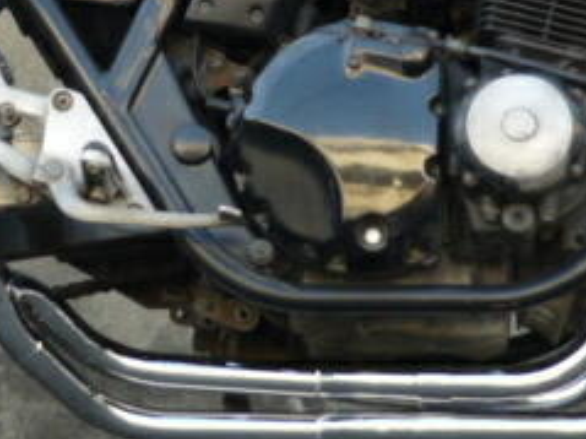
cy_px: 7
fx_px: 2995
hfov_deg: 11.1
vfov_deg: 8.3
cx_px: 127
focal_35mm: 177
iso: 100
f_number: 3
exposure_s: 1/100
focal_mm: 6.8
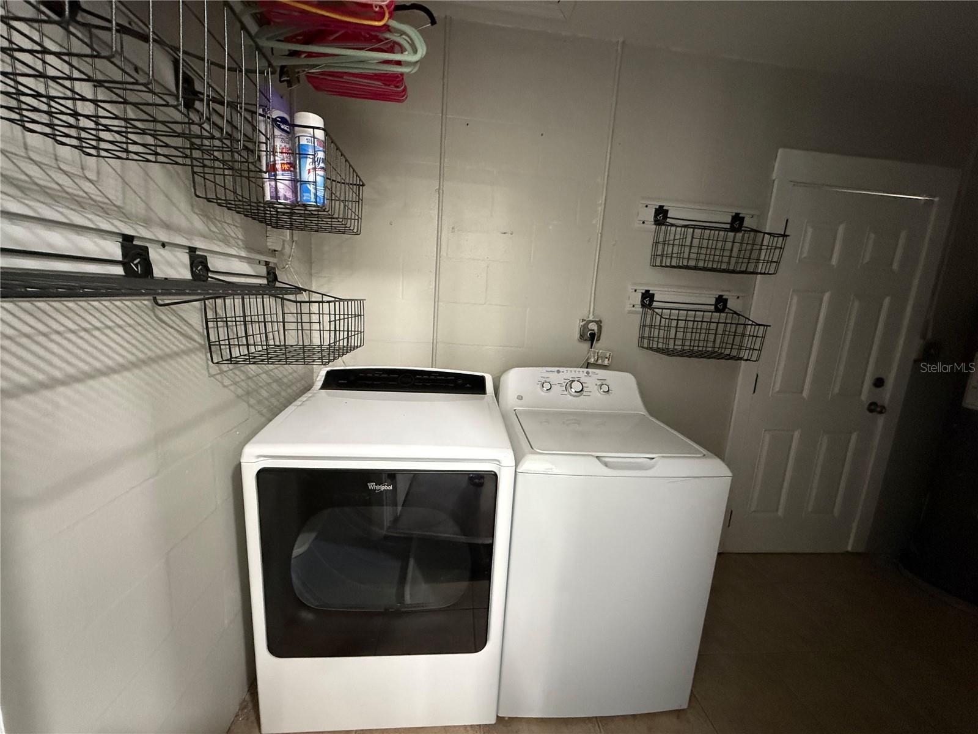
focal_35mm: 14
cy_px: 367
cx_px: 489
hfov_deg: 102.1
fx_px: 396
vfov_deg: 85.7
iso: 1000
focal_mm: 2.22
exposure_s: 1/60
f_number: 2.2
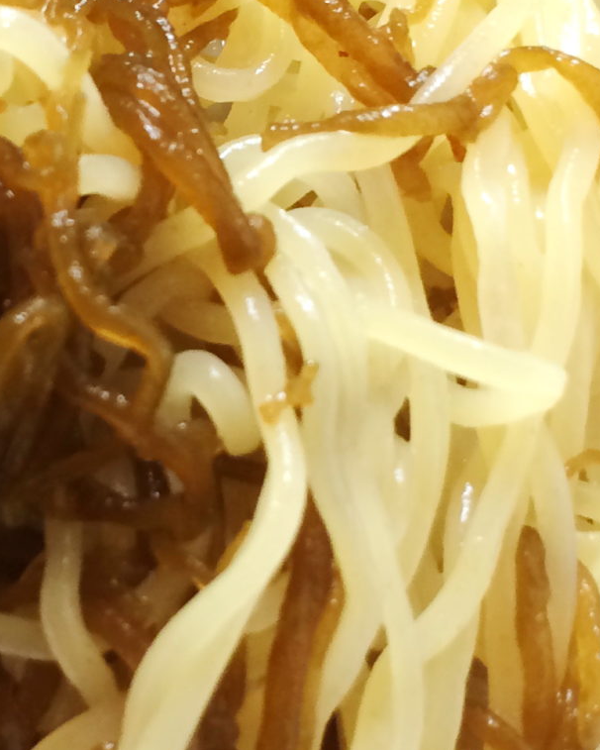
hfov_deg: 15.5
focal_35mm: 99
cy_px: 320
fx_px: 2197
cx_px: 152
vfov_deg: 19.4
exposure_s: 1/30
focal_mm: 4.12
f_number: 2.2
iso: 64
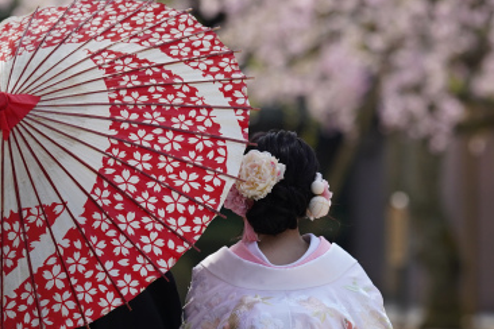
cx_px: 265
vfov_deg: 4.7
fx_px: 4048
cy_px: 91
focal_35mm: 295
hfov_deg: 7.0
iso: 800
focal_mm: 135
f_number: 2.8
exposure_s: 1/8000
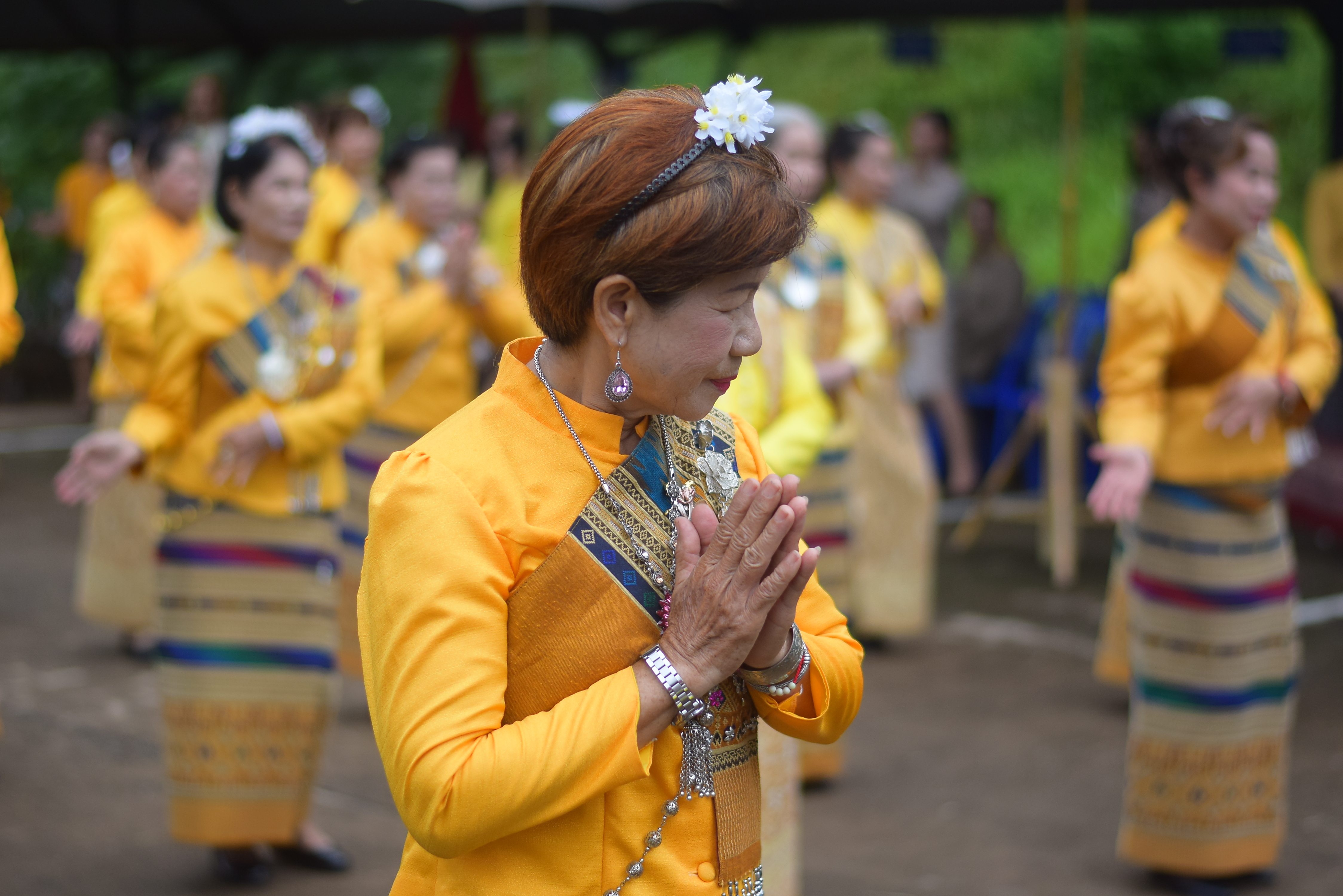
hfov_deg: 27.0
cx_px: 672
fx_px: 2798
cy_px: 448
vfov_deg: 18.2
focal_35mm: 75
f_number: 1.8
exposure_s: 1/4000
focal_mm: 50
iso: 400
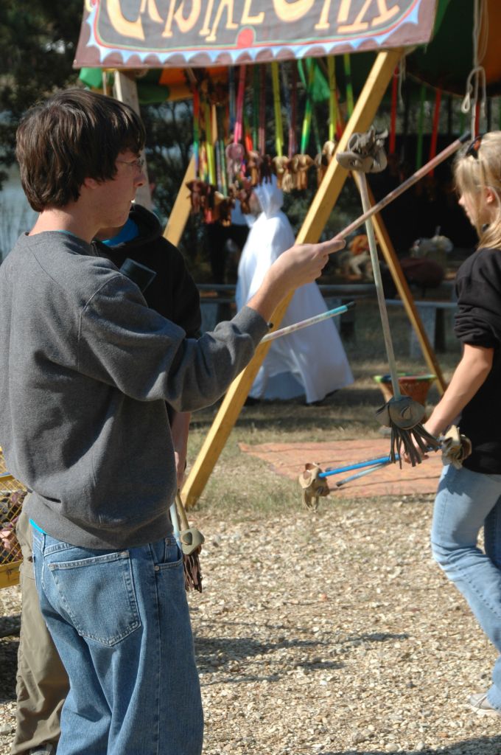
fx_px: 2512
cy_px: 378
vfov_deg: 17.1
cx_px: 250
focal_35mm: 120
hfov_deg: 11.4
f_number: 9
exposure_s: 1/320
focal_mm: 80
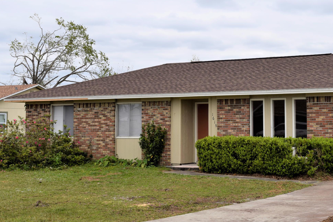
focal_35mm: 72
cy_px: 72
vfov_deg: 18.9
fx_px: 664
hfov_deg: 27.9
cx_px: 238
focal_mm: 31
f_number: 11
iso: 100
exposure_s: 1/200
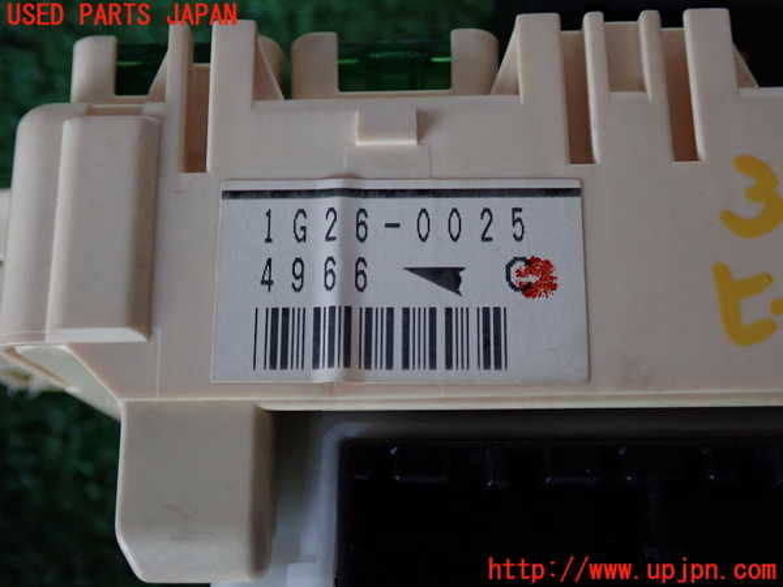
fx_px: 995
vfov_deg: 32.9
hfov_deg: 42.9
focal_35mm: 44
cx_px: 392
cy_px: 294
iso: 320
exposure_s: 1/40
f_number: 2.9
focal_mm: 7.84
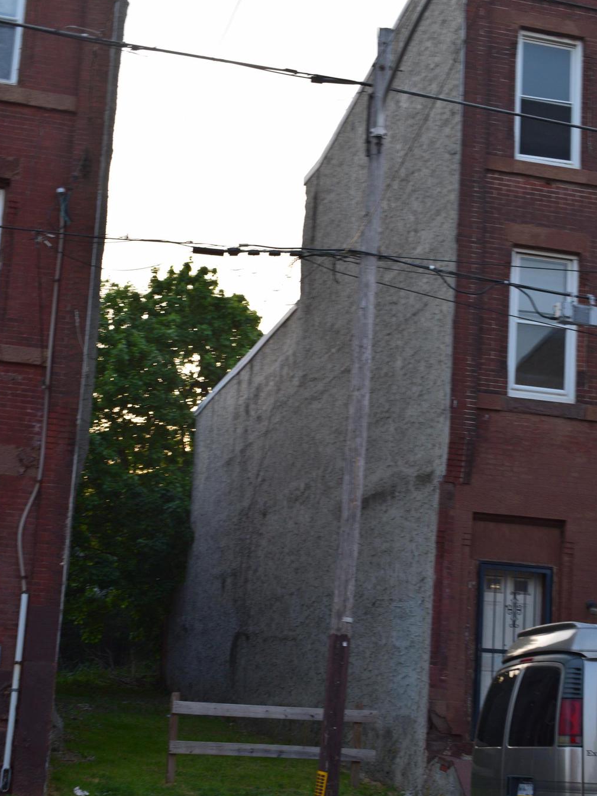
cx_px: 297
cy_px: 447
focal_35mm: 56
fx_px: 1288
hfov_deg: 26.1
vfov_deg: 34.3
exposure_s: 1/50
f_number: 8
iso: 400
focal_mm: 34
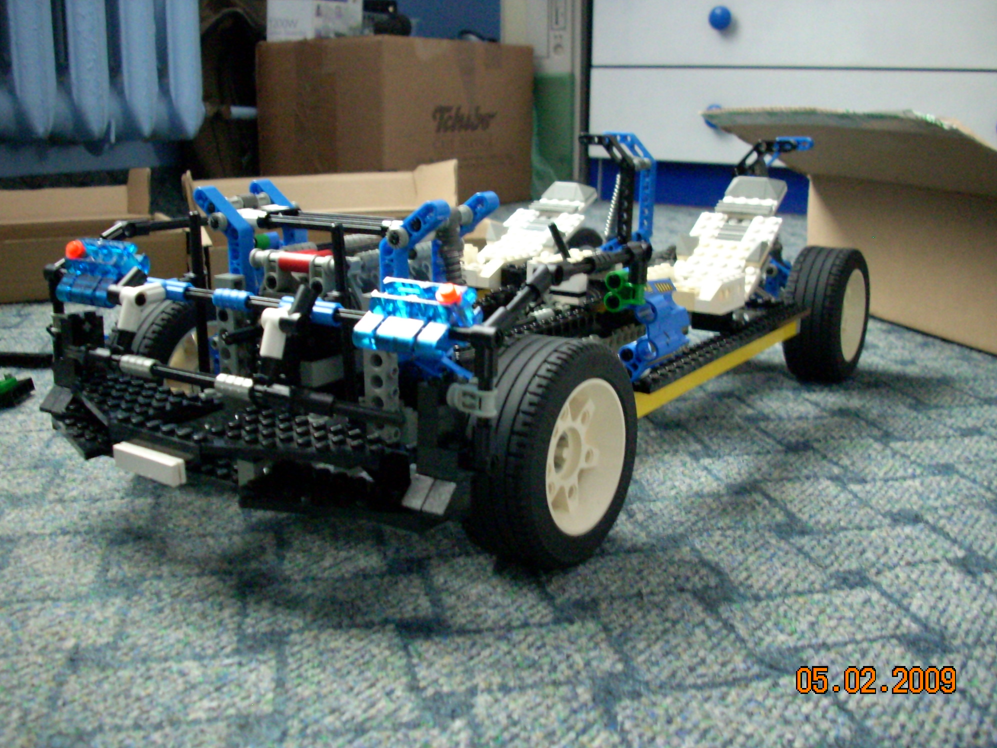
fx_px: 1095
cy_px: 377
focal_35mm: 38
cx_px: 488
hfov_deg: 49.0
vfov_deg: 37.7
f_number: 2.8
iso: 541
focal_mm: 6.2
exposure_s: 1/4
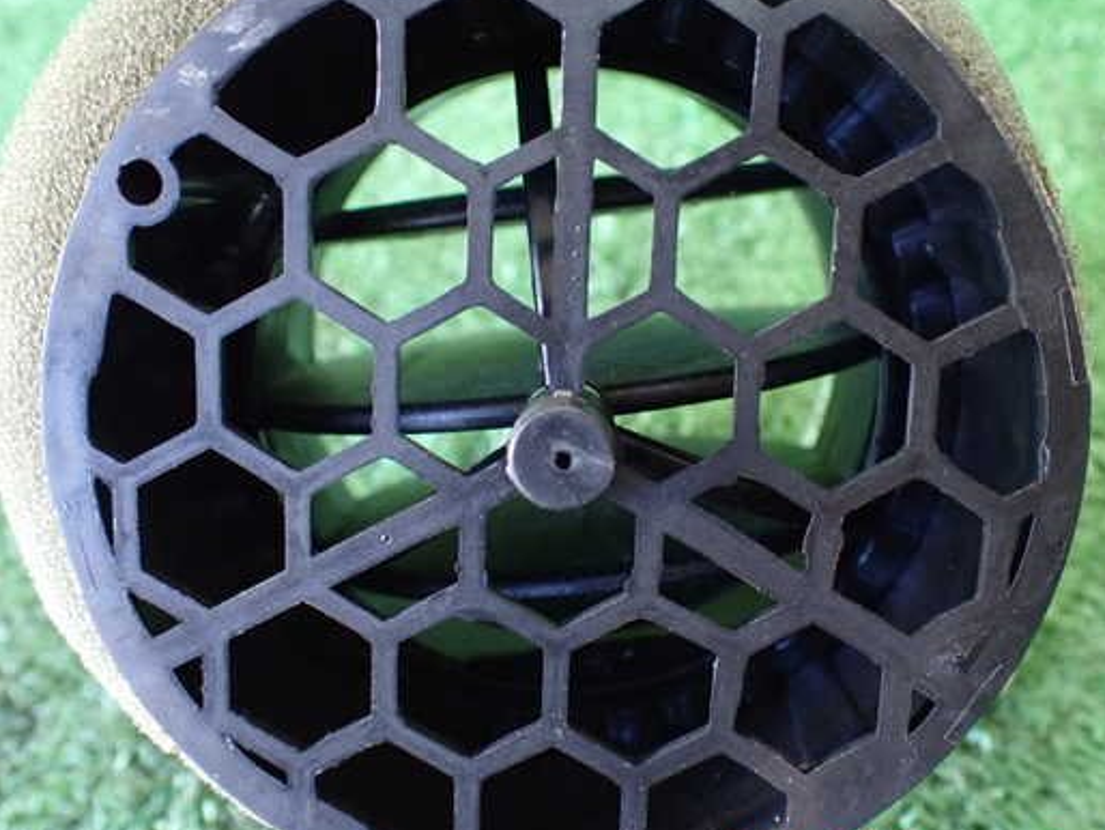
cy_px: 400
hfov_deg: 52.6
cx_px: 574
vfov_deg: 40.7
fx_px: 1118
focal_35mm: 35
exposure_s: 1/30
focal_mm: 5.4
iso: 800
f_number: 2.3
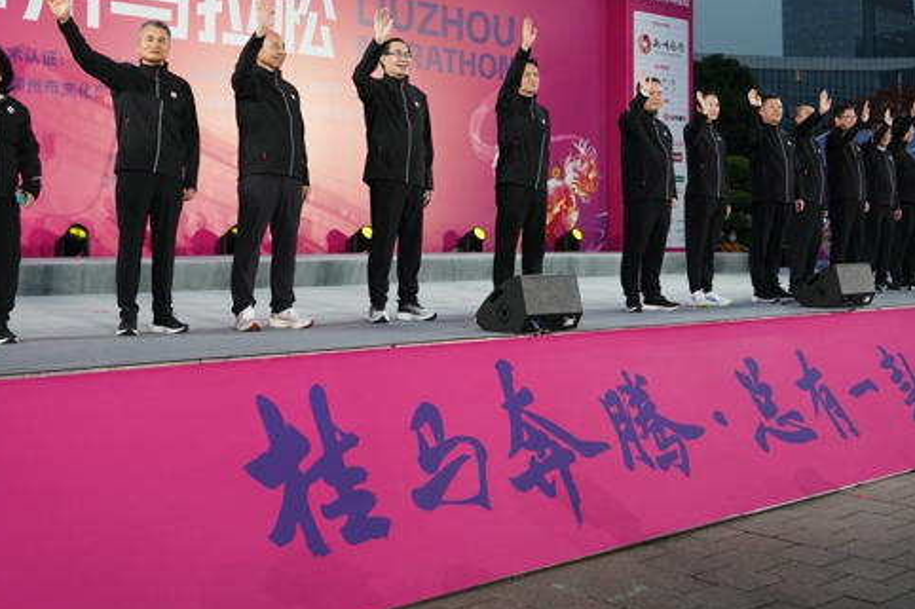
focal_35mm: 45
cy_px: 178
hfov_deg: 43.6
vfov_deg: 29.5
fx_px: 1143
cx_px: 459
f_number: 4
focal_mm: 31
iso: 5000
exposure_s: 1/800
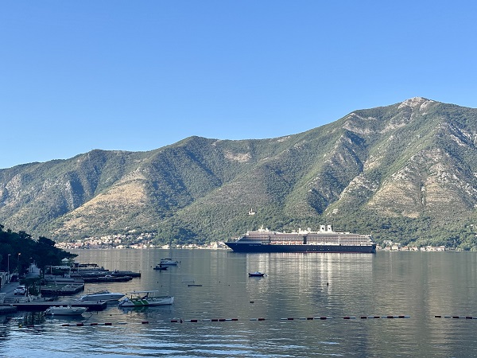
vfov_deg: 28.0
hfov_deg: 36.8
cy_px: 179
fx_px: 717
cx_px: 238
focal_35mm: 52
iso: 32
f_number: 1.6
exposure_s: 1/1522
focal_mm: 5.96
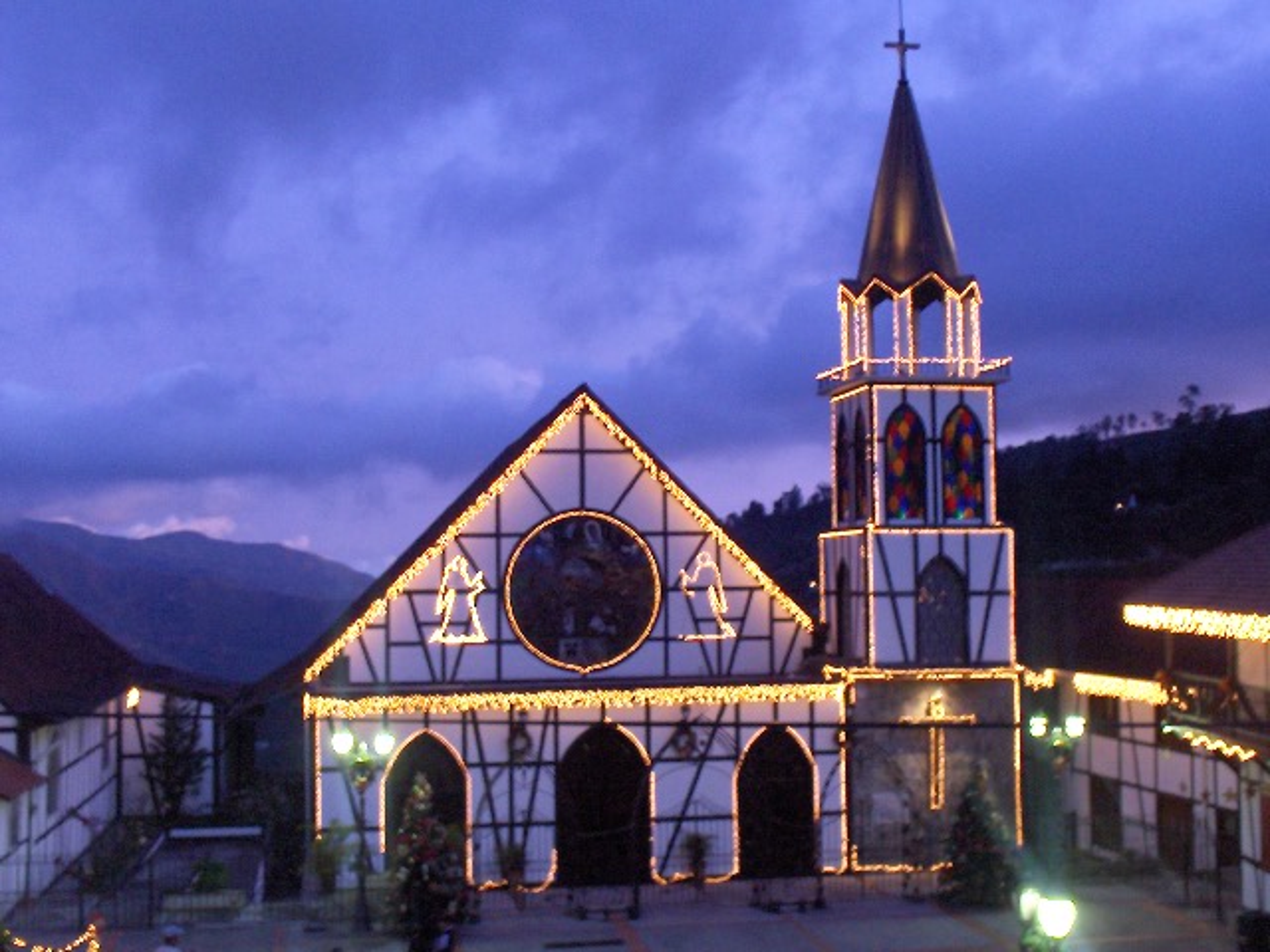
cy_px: 476
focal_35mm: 37
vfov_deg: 38.7
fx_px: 1357
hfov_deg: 50.1
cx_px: 635
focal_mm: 6.11
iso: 100
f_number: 2.8
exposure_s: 1/4.25
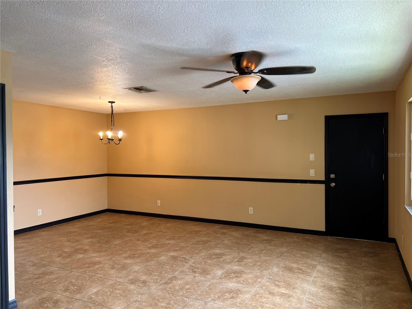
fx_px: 309
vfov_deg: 53.1
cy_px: 154
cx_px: 206
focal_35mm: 26
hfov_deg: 67.3
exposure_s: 1/120
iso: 125
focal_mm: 5.7
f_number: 1.5
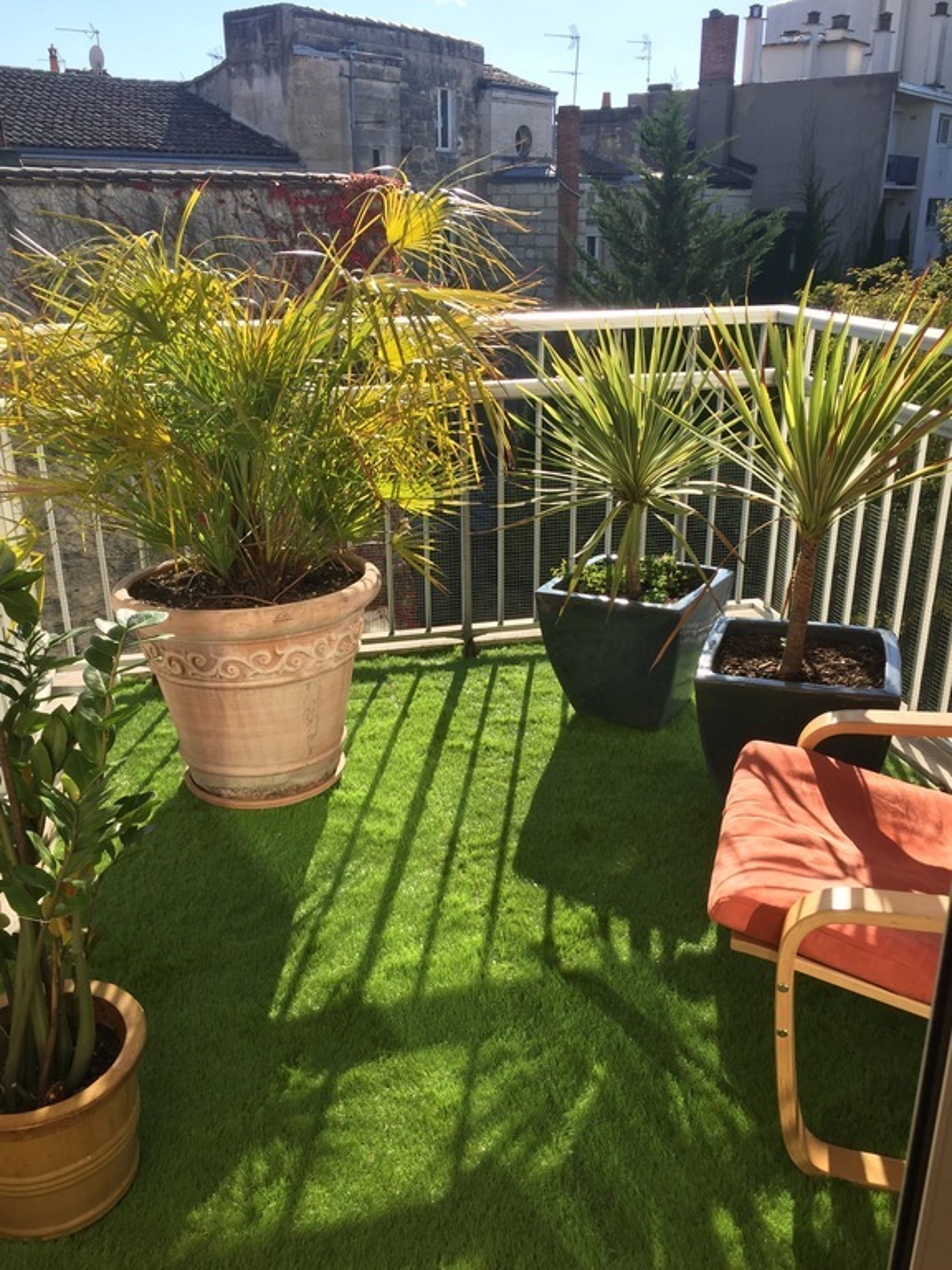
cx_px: 476
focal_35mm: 29
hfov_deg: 48.2
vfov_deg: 61.7
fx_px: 1063
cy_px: 635
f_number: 2.2
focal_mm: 4.15
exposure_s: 1/1068
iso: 32
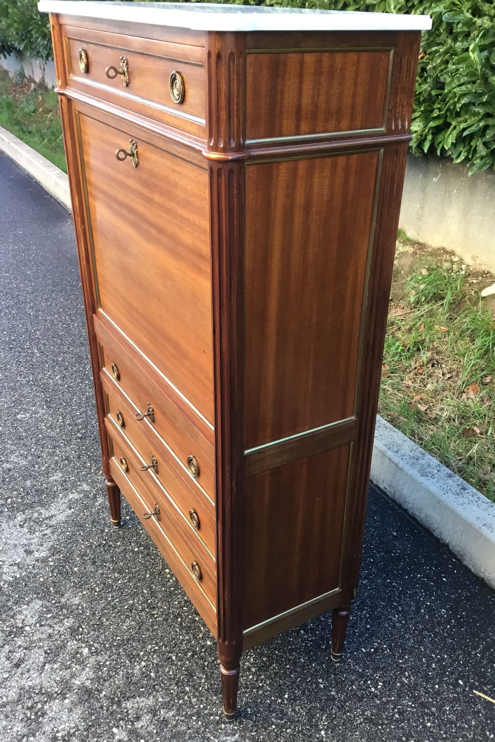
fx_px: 681
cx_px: 273
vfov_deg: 57.2
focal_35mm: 33
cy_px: 366
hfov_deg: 39.9
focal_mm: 3.3
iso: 40
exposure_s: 1/33
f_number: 2.4
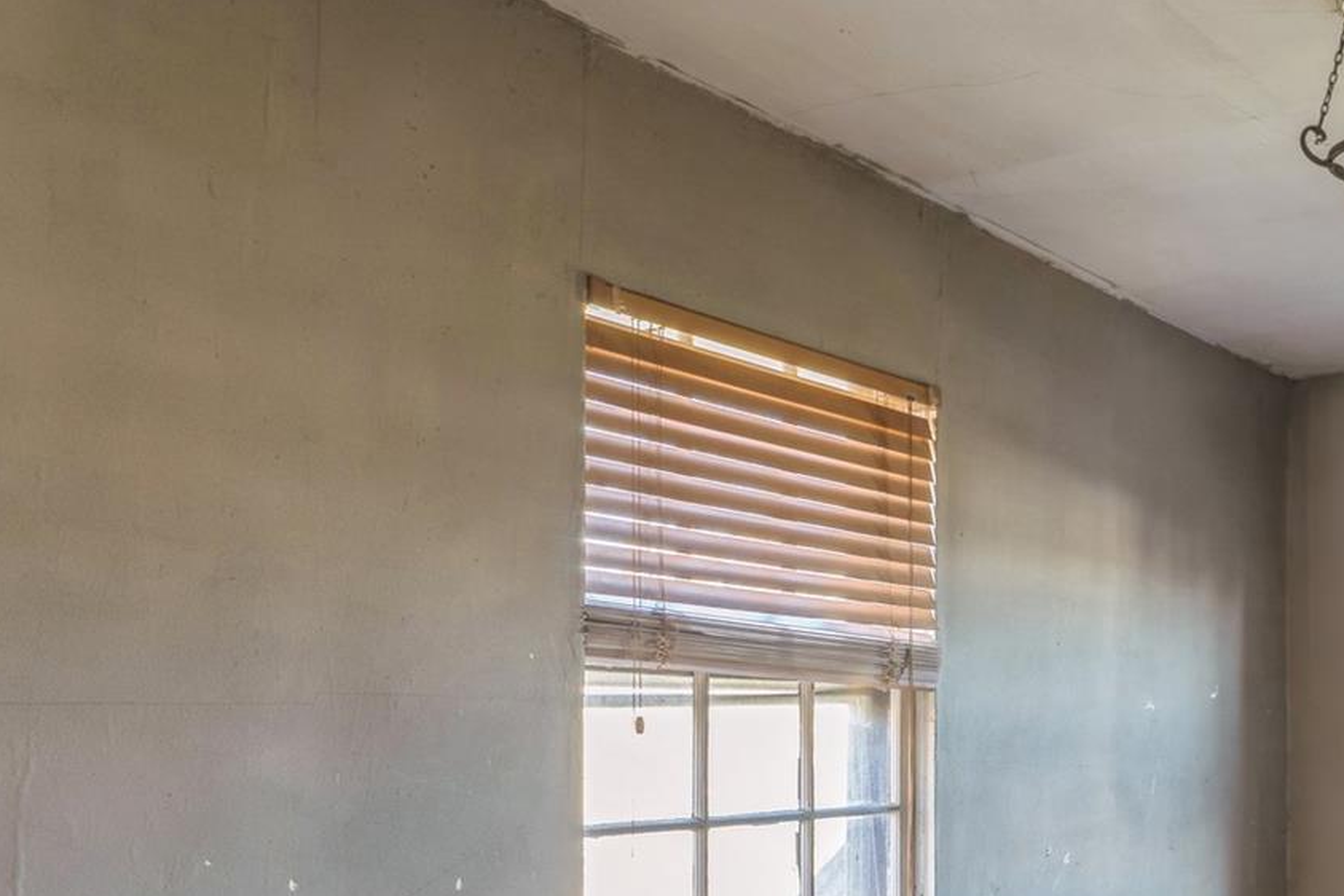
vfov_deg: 37.4
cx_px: 1384
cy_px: 726
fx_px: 1269
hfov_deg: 45.7
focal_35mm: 34
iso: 100
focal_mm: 14
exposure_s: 2
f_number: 11
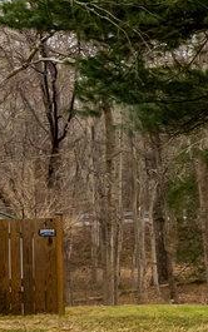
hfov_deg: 7.9
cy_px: 163
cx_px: 749
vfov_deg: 16.6
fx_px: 1141
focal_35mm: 126
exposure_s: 1/800
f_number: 8
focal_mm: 16
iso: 1250
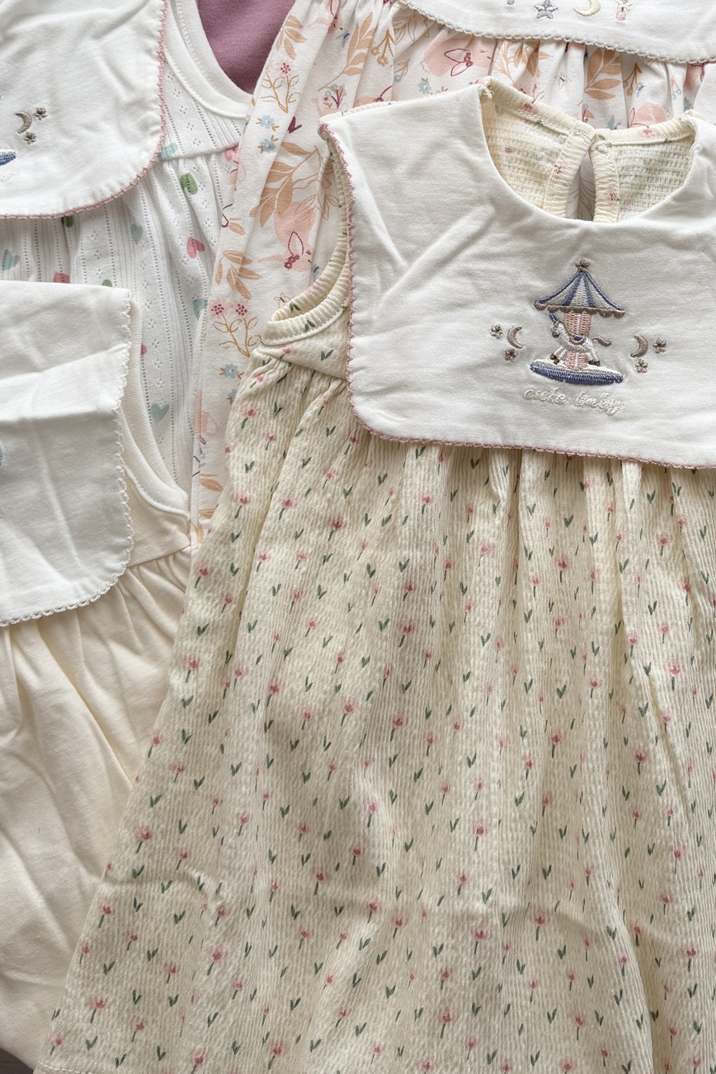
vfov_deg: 41.5
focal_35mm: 46
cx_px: 559
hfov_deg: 28.7
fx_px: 1372
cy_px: 276
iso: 64
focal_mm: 6.76
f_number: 1.78
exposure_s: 1/121
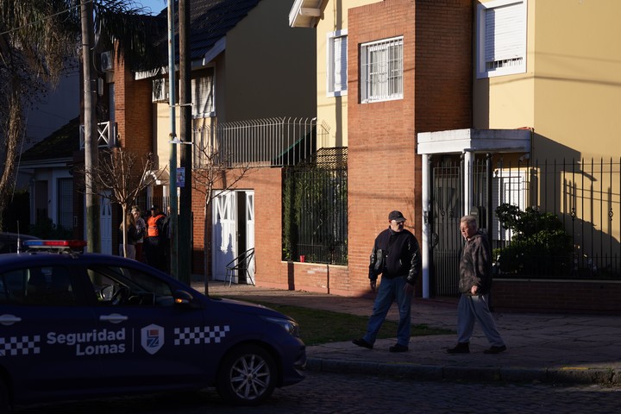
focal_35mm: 84
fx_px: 1449
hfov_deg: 24.2
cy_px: 207
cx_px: 310
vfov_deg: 16.3
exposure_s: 1/640
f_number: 5
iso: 125
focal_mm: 84
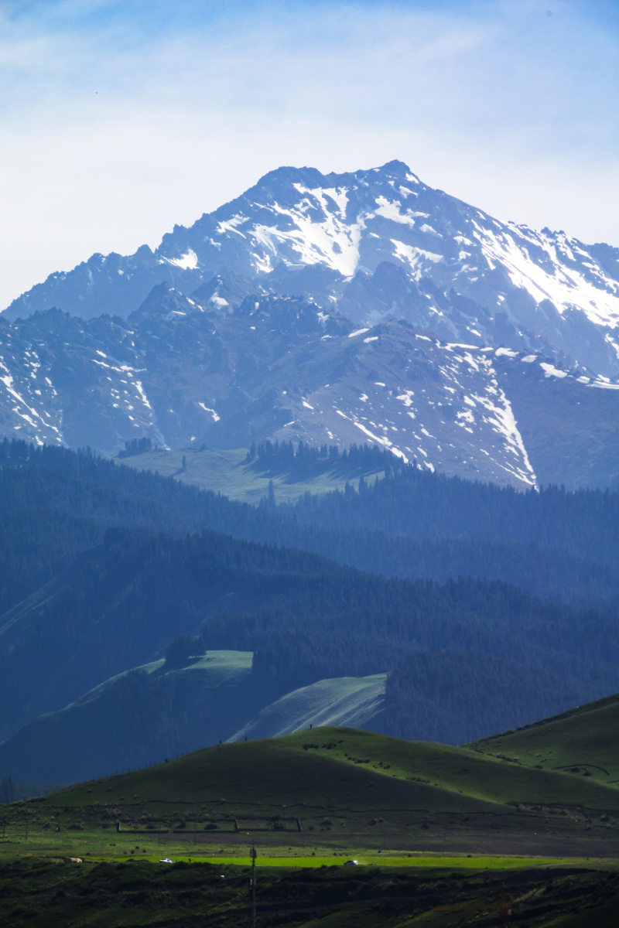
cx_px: 310
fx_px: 9568
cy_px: 464
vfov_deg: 5.6
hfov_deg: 3.7
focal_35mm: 371
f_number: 11
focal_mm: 135.89
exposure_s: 1/250
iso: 125
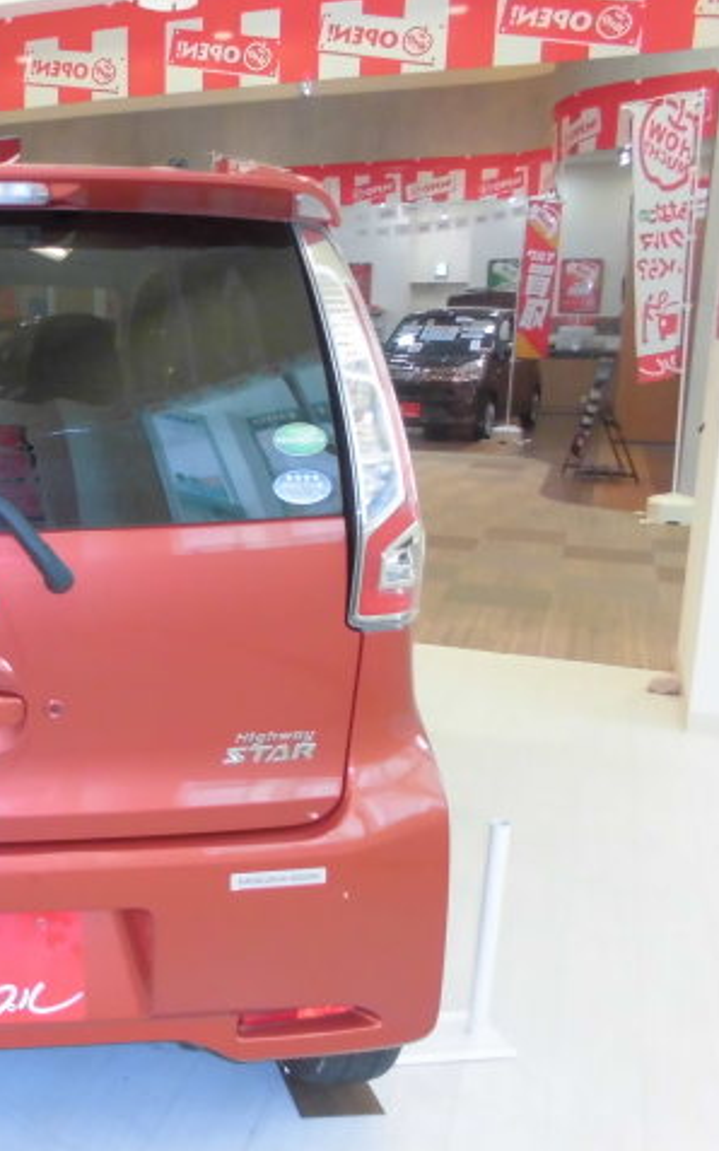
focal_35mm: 37
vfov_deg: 52.8
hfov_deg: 31.4
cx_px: -24
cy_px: 574
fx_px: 1160
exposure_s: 1/60
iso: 200
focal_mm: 4.6
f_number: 3.5
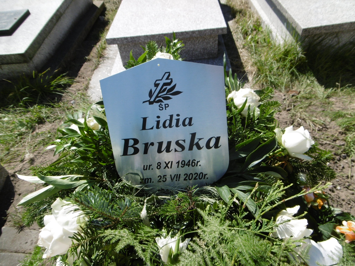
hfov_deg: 71.6
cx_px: 178
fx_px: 246
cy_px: 133
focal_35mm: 24
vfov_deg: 56.8
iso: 100
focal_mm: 4.3
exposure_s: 1/800
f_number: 3.1
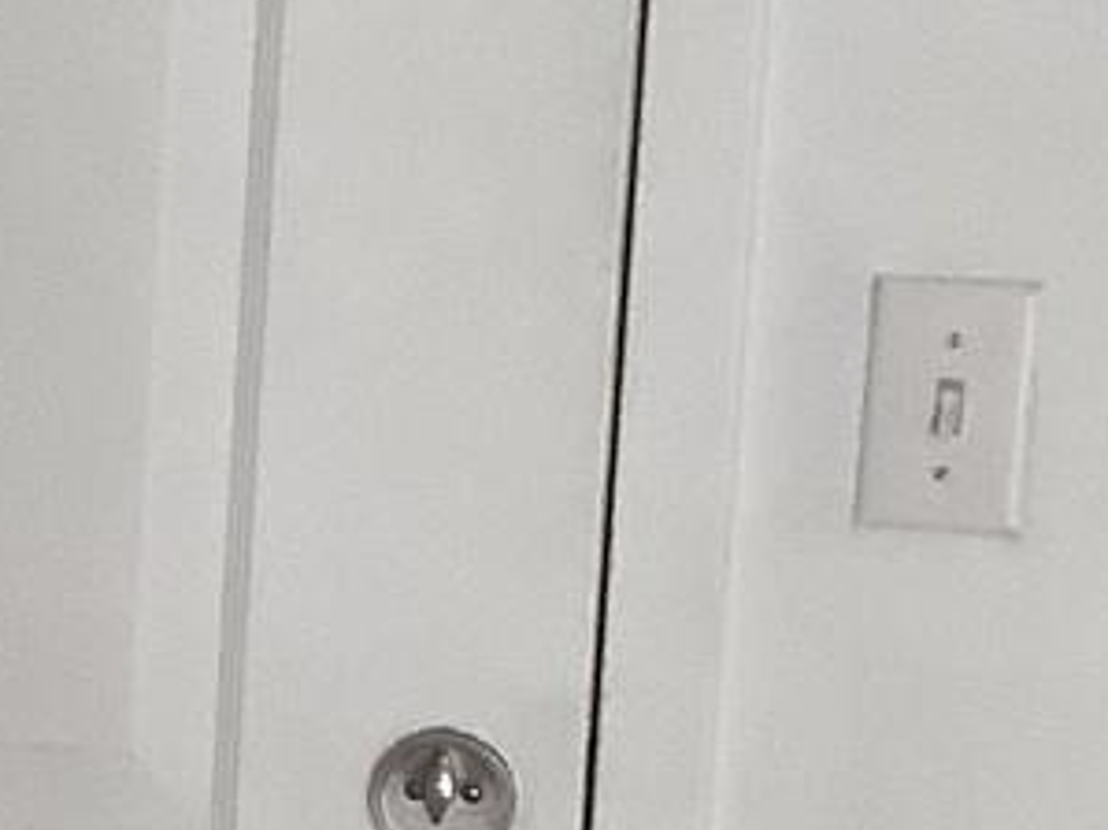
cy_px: 800
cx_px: -1419
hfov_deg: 10.5
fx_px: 5311
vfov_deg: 8.9
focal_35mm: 166
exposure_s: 1/60
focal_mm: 3.3
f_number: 2.4
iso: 125
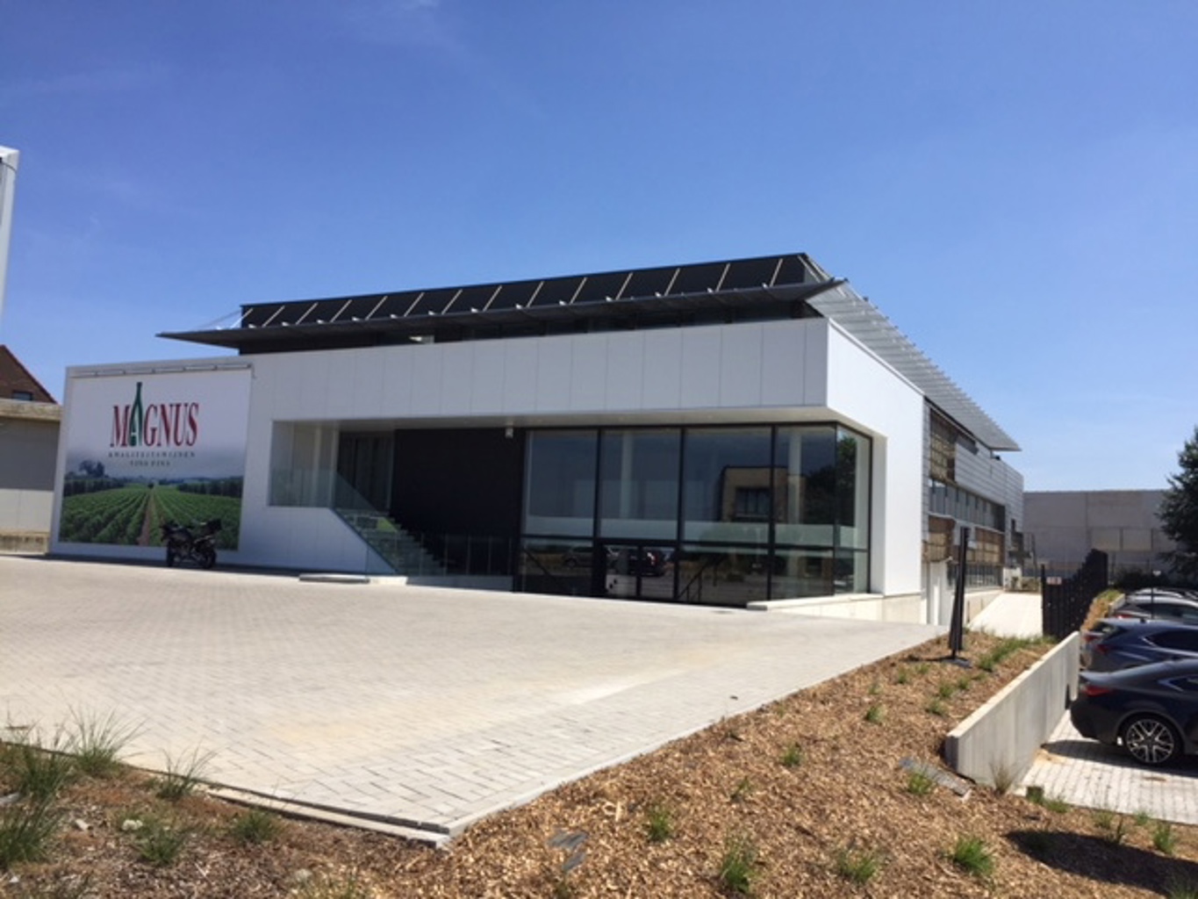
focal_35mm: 29
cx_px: 599
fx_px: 1004
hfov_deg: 61.7
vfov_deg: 48.2
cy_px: 450
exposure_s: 1/2198
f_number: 2.2
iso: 32
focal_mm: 4.15
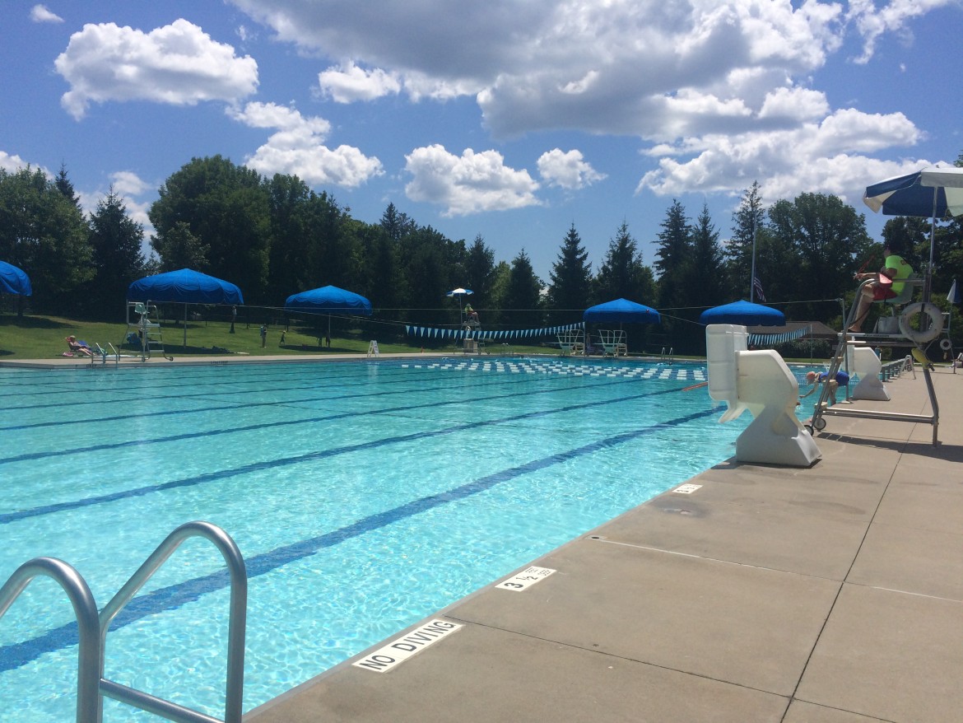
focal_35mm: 29
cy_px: 362
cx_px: 482
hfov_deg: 61.6
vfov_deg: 48.2
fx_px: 807
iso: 40
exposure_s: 1/5882
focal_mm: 4.15
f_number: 2.2
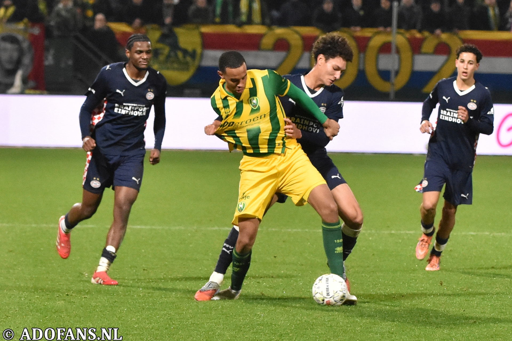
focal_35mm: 165
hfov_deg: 12.5
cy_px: 170
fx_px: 2346
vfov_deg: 8.3
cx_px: 256
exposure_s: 1/500
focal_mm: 110
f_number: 2.8
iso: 2500
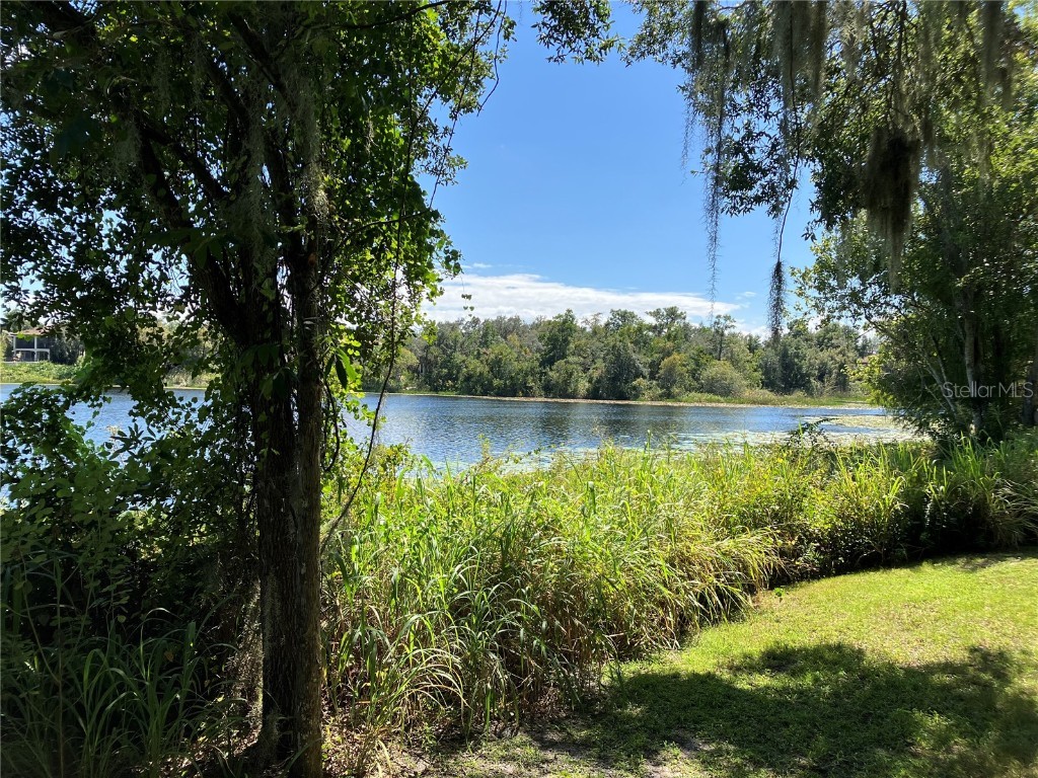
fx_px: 840
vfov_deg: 49.7
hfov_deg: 63.4
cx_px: 519
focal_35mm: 28
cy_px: 389
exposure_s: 1/1389
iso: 32
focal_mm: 3.99
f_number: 1.8
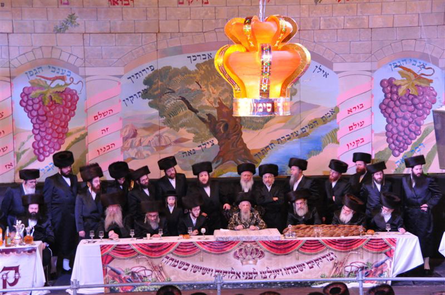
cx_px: 222
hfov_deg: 24.2
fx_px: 1037
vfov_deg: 16.2
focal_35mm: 84
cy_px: 148
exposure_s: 1/30
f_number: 5
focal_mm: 56
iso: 3200
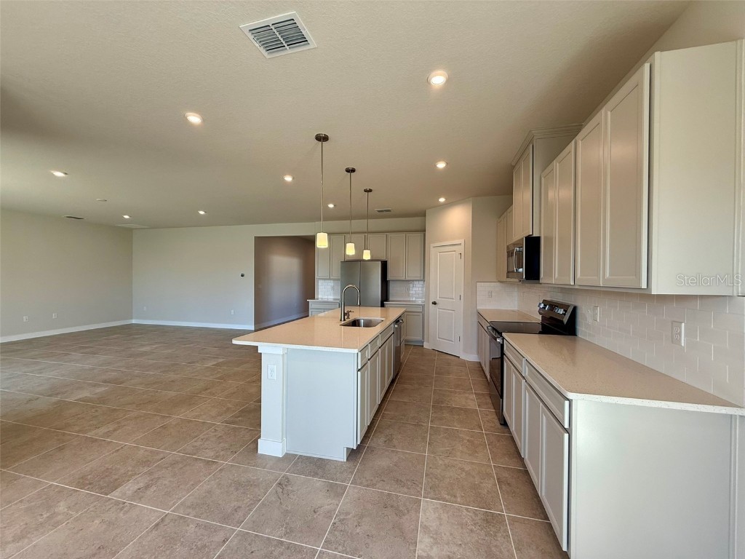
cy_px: 280
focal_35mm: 14
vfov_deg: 85.7
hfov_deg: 102.1
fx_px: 301
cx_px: 372
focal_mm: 2.22
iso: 64
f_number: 2.2
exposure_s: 1/120
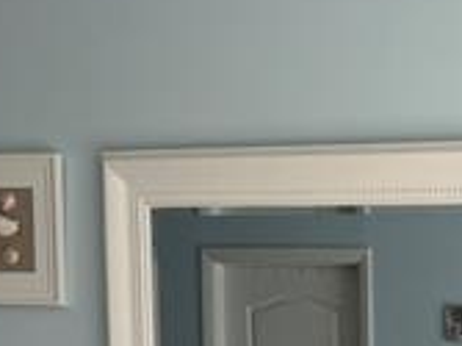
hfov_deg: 16.3
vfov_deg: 11.7
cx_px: 578
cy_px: 656
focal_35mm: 115
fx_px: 1534
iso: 80
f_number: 1.78
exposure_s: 1/381
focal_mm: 6.76
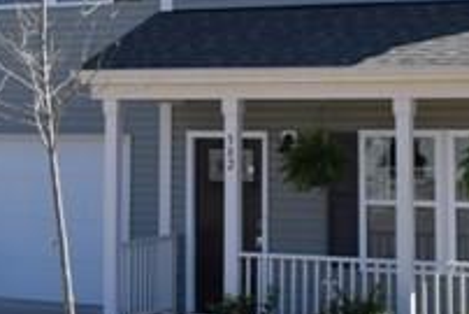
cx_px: 209
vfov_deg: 13.6
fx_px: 1298
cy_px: 8
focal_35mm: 100
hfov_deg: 20.5
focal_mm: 21
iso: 200
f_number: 9
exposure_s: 1/320
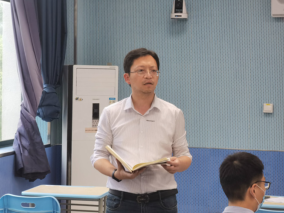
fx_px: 787
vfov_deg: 15.4
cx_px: 141
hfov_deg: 20.4
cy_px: 105
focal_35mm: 96
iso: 160
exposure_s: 1/50
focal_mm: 7.48
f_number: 2.4
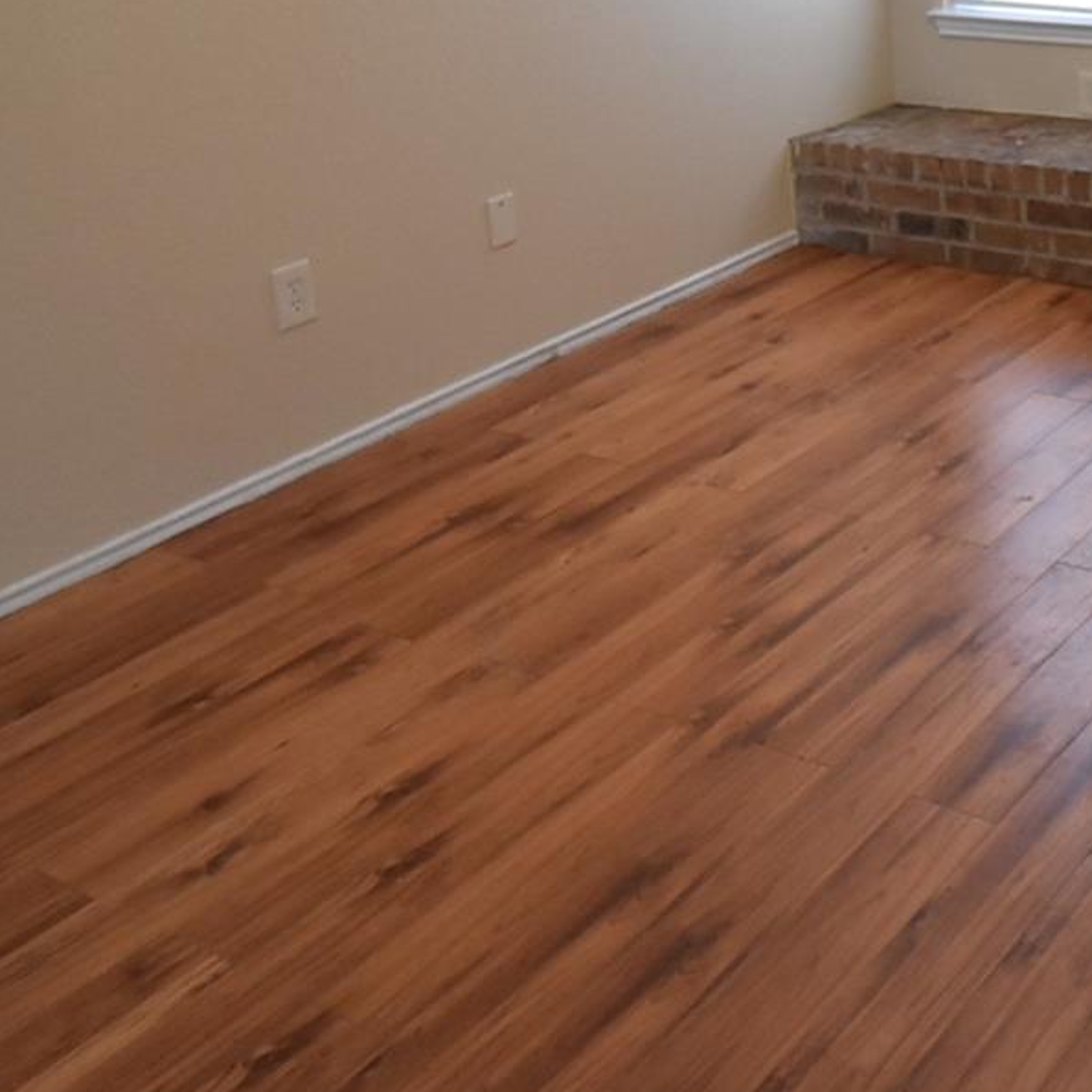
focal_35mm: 44
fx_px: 1570
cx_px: 1175
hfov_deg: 33.8
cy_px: 11
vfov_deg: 34.9
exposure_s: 1/60
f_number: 4.5
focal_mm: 10
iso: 1250
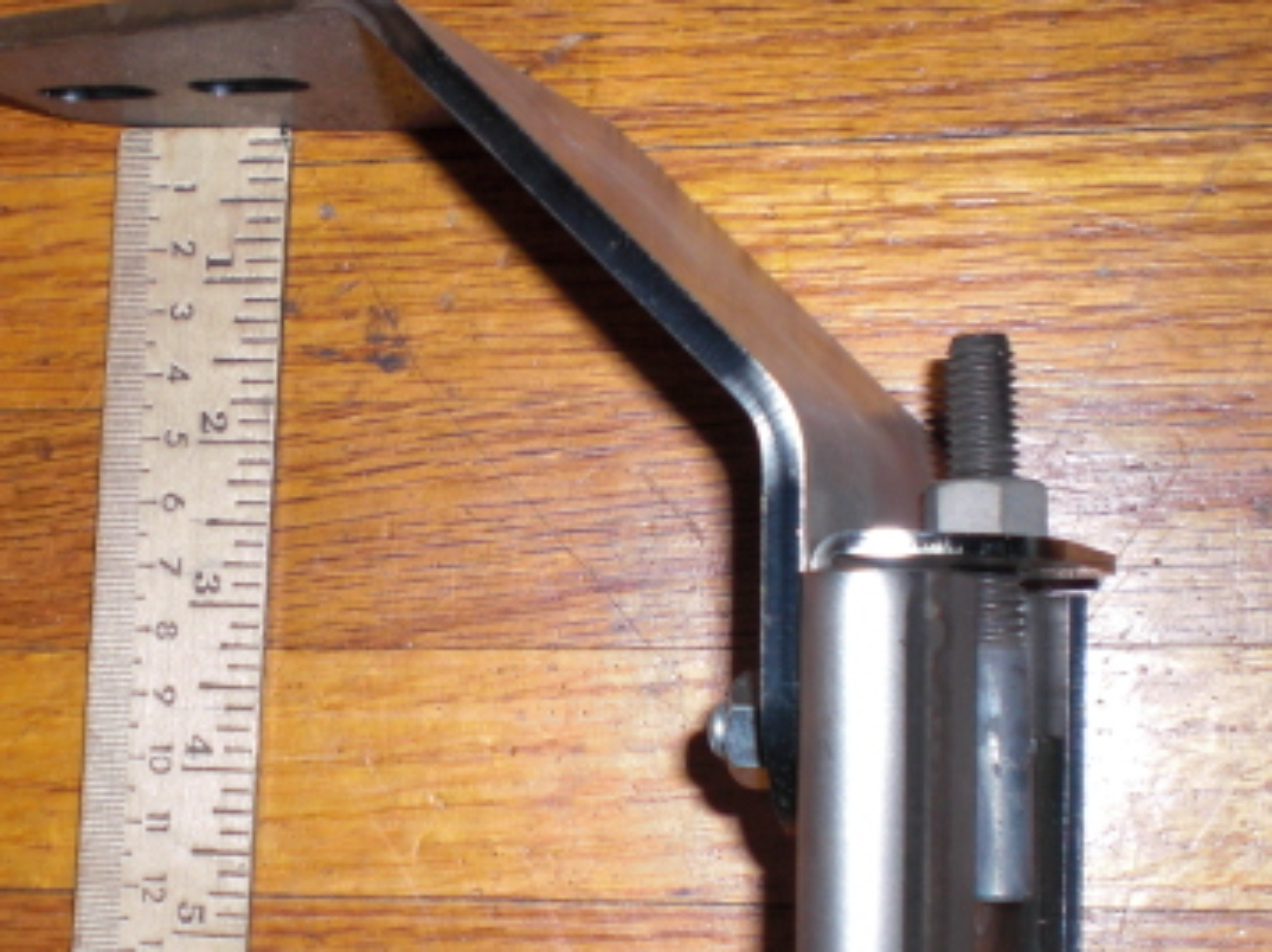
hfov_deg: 28.2
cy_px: 565
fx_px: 2497
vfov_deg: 21.6
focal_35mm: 68
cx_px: 348
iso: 100
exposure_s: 1/60
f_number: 3.1
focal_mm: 6.3
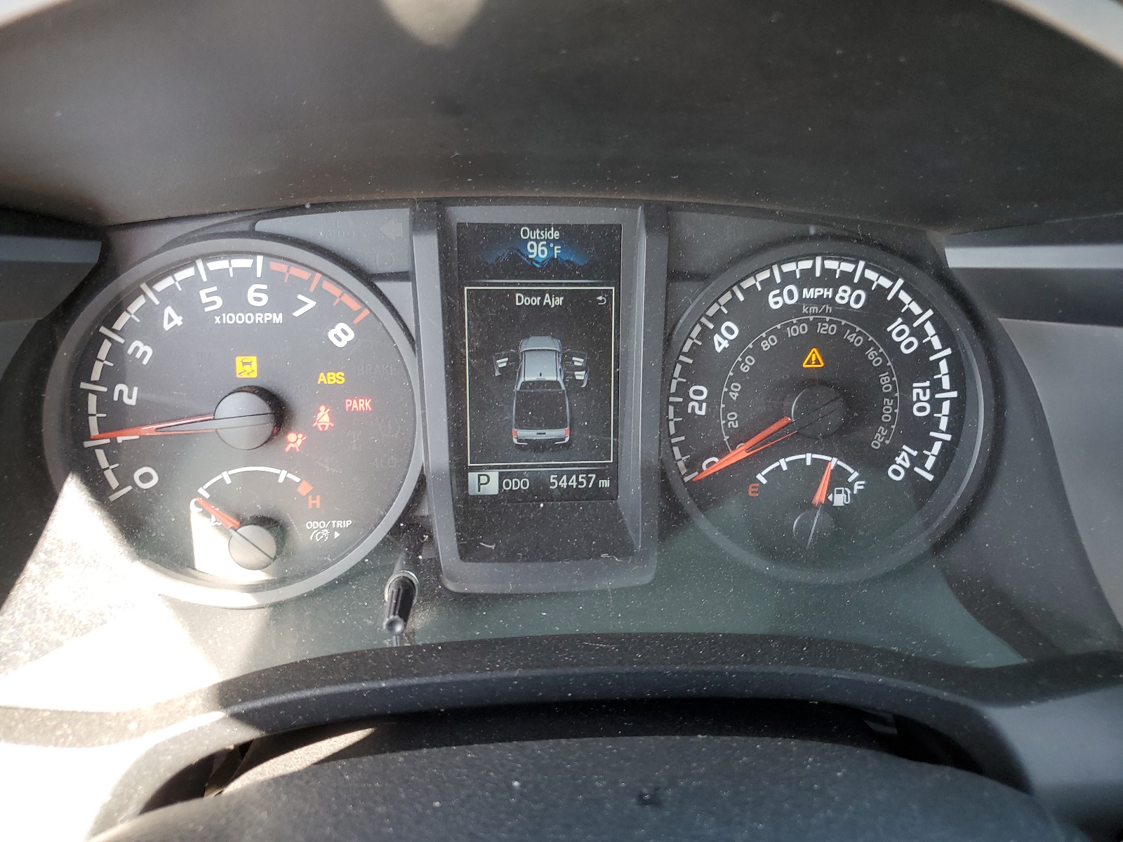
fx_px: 843
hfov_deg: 67.3
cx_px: 562
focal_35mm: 26
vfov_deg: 53.1
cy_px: 421
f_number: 1.5
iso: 54
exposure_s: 1/60.2
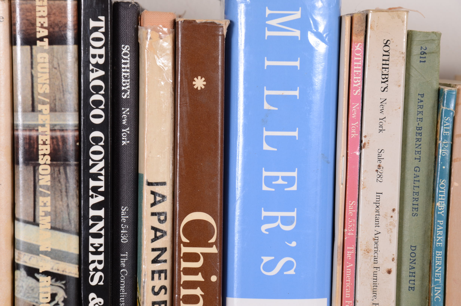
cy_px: 153
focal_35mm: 158
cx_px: 230
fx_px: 2013
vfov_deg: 8.7
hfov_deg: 13.1
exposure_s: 1/100
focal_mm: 105
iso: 125
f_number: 11
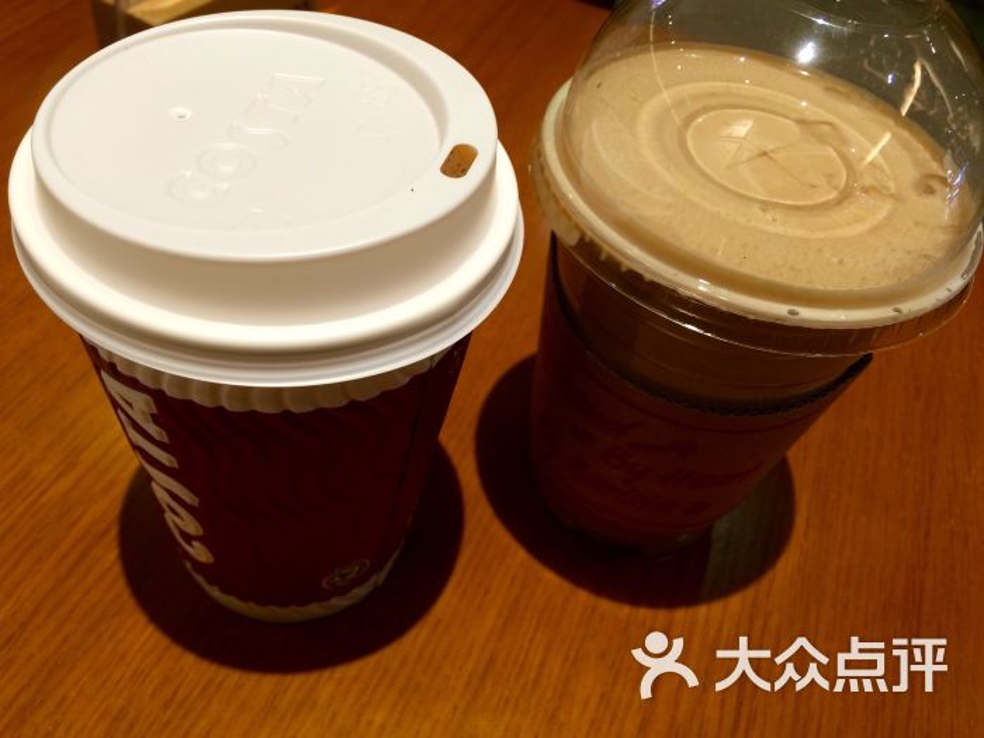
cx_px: 492
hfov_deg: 61.7
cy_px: 369
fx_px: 824
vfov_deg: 48.2
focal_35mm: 29
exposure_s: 1/33
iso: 125
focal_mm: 4.15
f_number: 2.2
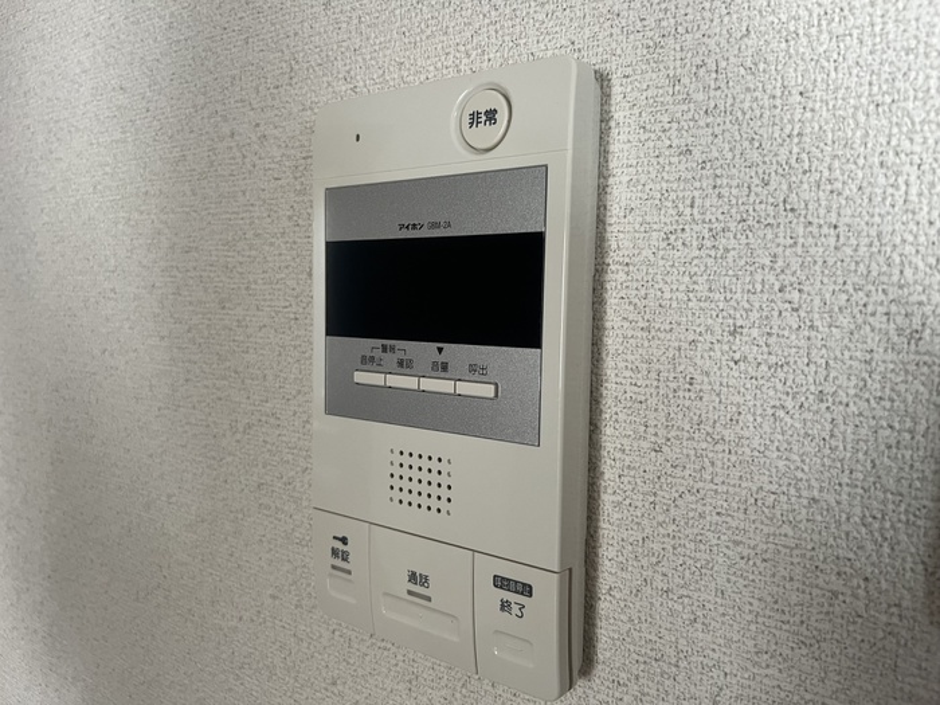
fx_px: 706
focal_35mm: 26
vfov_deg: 53.1
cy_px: 352
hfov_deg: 67.3
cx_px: 470
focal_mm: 5.7
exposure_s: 1/50
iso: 160
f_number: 1.5
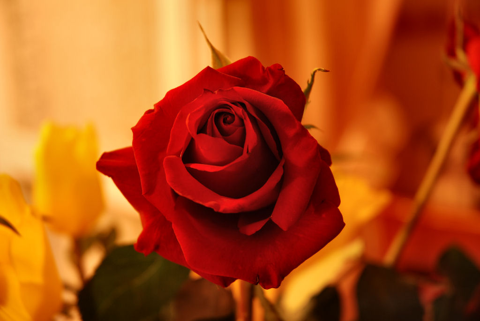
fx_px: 1401
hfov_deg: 19.4
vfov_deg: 13.1
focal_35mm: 105
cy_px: 160
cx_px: 240
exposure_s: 5
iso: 100
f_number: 4.5
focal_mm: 70
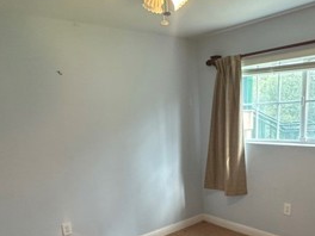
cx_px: 189
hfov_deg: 53.6
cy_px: 199
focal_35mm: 34
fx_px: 309
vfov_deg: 39.6
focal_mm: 2.22
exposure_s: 1/60
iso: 160
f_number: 2.2
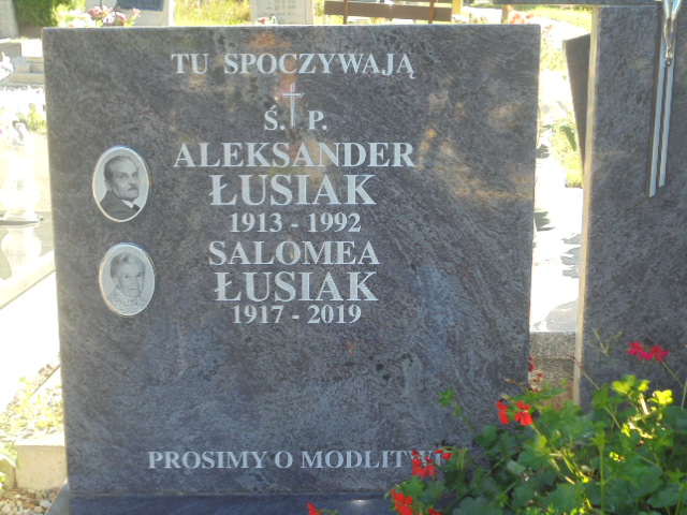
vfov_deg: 26.1
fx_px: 1111
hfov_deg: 34.3
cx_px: 344
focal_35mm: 56
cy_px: 258
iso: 100
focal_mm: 10.1
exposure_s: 1/50
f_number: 5.2
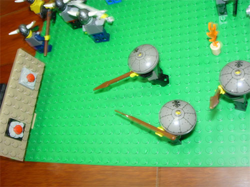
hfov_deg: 49.0
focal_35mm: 38
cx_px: 125
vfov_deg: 37.7
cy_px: 94
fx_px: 274
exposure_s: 1
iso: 79
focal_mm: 7.8
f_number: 4.8
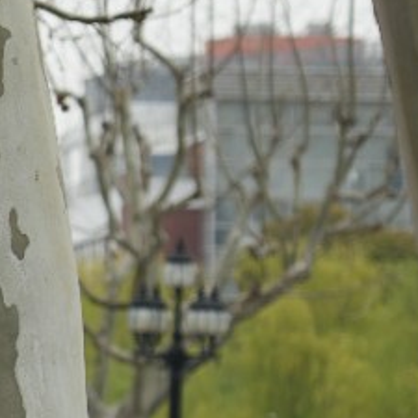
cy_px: 550
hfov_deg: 2.8
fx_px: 8429
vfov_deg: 2.8
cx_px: -836
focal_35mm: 617
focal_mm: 102
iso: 100
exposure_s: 1/125
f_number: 5
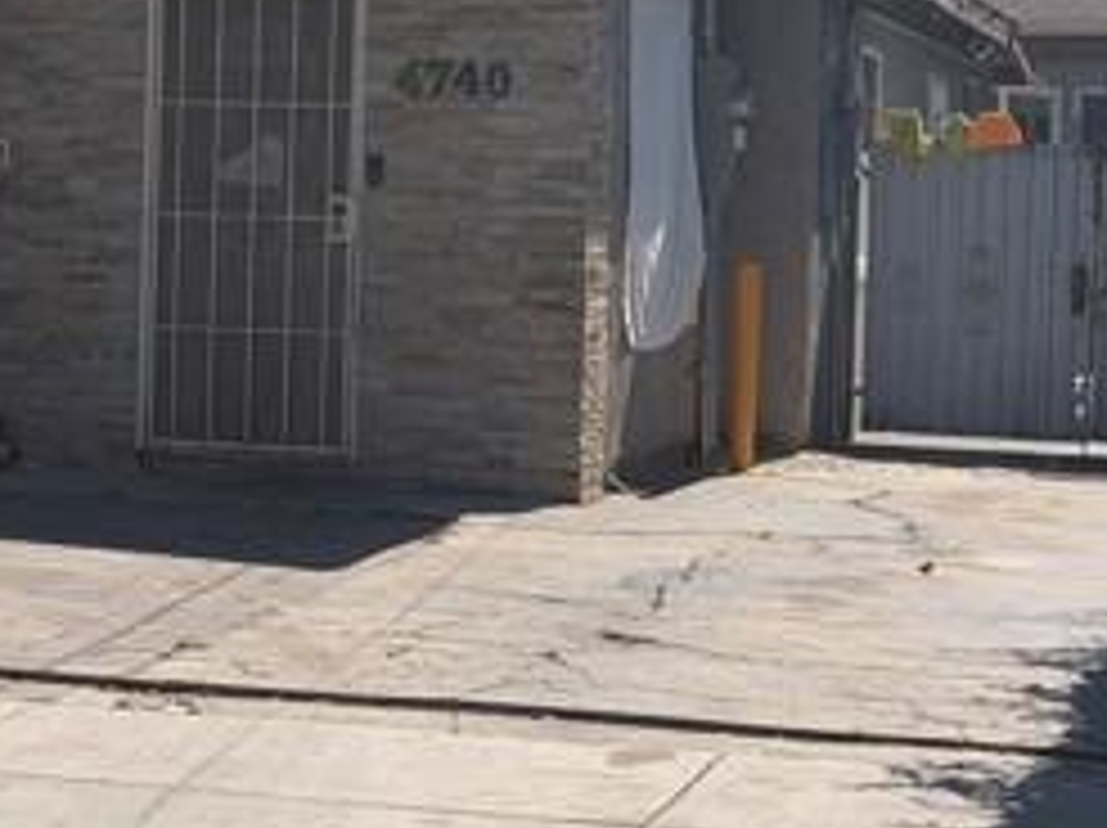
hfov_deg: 15.5
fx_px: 3994
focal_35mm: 125
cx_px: 27
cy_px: 108
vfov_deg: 11.8
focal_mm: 6.76
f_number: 1.78
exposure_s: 1/7143
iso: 64
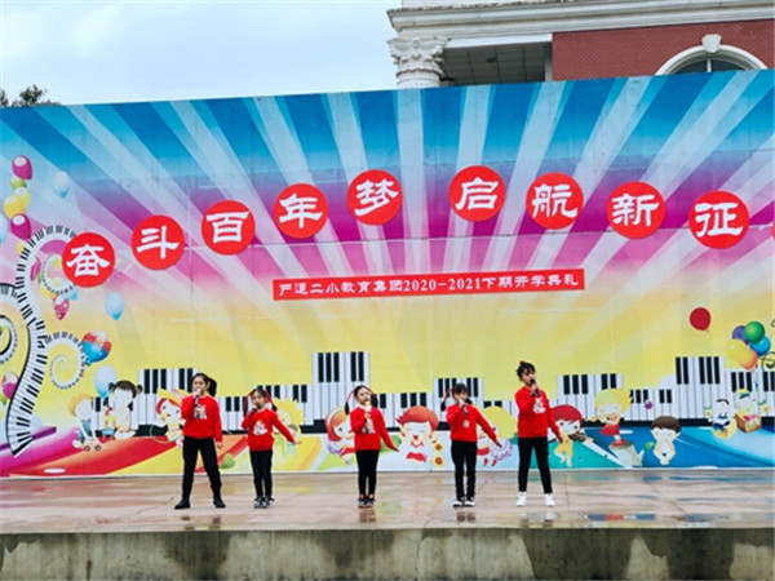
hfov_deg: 33.8
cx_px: 388
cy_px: 290
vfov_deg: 25.7
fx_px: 1276
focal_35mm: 57
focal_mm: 6.6
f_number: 2.8
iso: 40
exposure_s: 1/121
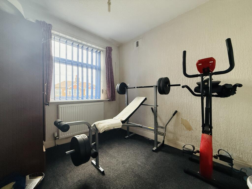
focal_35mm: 14
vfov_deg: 85.7
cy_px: 94
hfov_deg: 102.1
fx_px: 102
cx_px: 126
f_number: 2.2
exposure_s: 1/99
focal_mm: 2.22
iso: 320
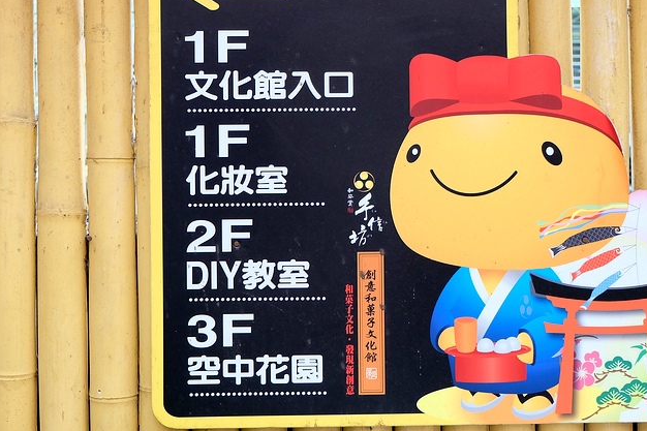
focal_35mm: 46
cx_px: 347
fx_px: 826
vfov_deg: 29.2
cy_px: 188
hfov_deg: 42.7
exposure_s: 1/42
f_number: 4
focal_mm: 21.1
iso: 800
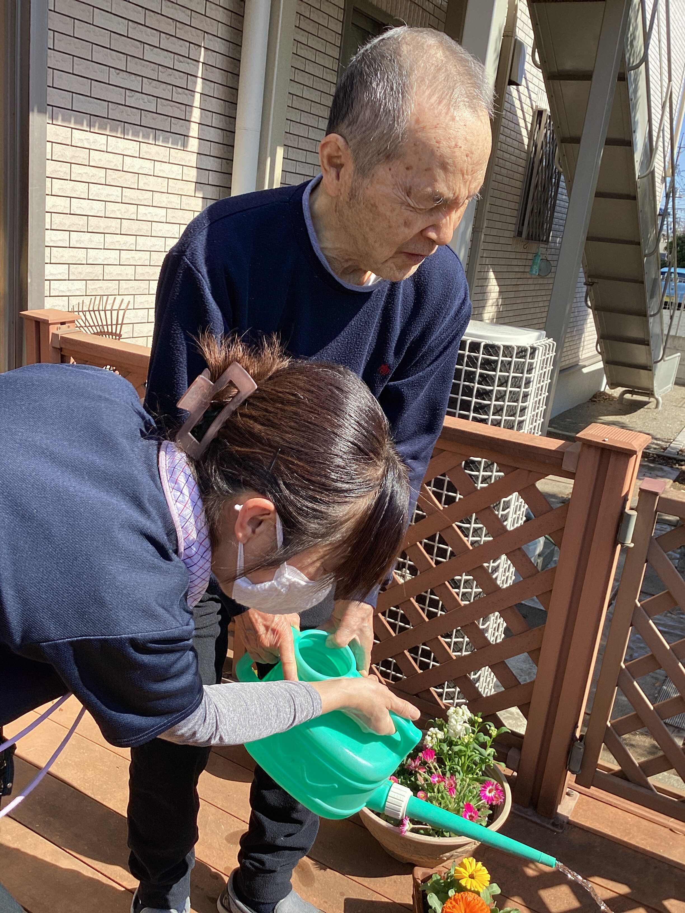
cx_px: 342
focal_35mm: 31
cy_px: 456
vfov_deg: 58.4
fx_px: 818
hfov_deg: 45.4
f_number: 2.4
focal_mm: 3.3
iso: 25
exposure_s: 1/443
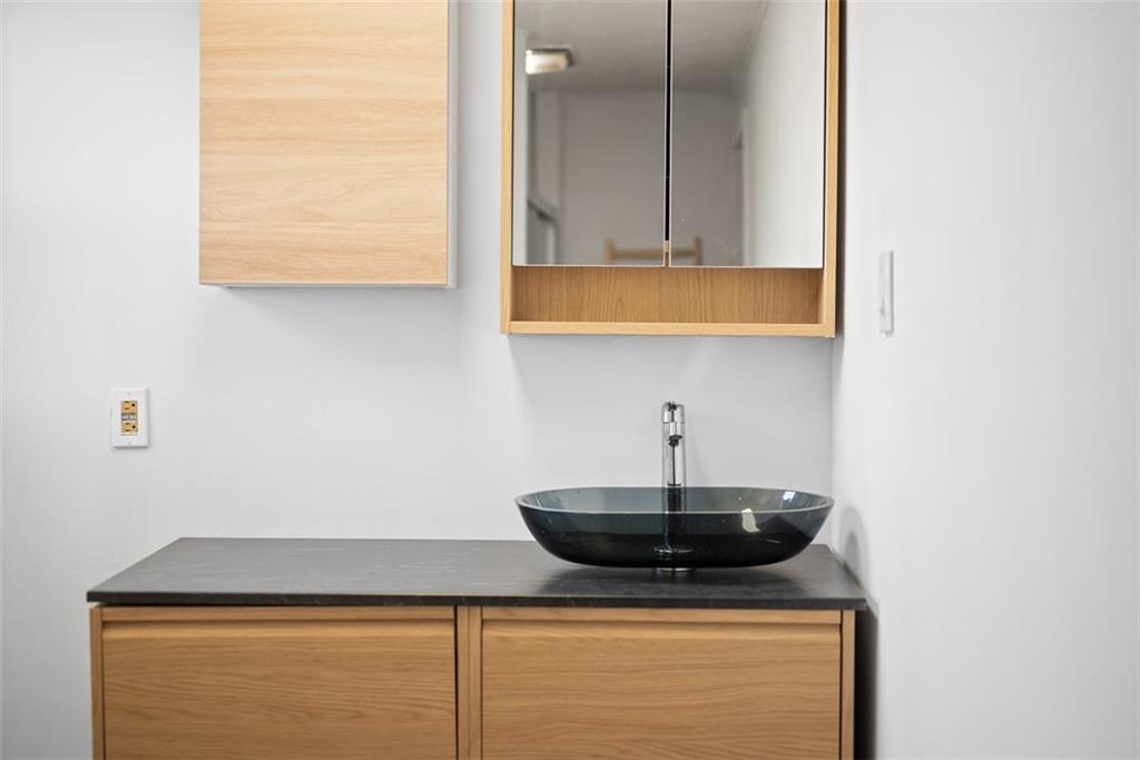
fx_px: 1583
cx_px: 570
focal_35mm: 50
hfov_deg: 39.6
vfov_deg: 27.0
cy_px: 380
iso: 400
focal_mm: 50
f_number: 1.8
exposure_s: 1/250
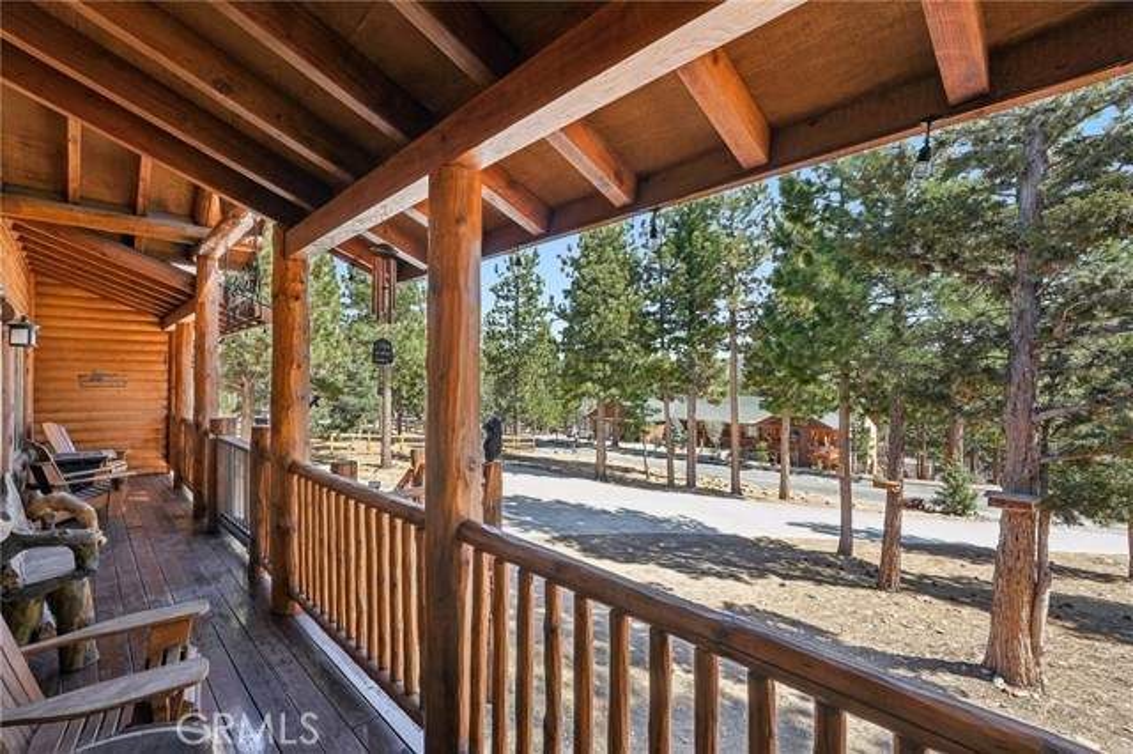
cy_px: 377
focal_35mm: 16
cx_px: 566
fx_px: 503
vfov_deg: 73.7
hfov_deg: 96.8
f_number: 8
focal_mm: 16
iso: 400
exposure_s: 1/125
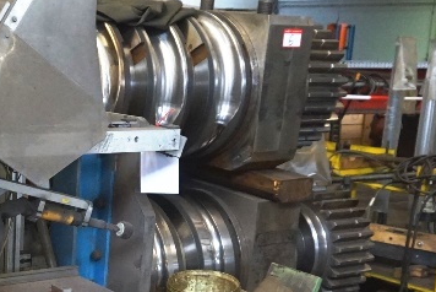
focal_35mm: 69
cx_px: -26
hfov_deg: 27.1
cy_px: 230
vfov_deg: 19.6
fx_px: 836
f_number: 3.5
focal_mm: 16
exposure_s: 1/160
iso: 2500
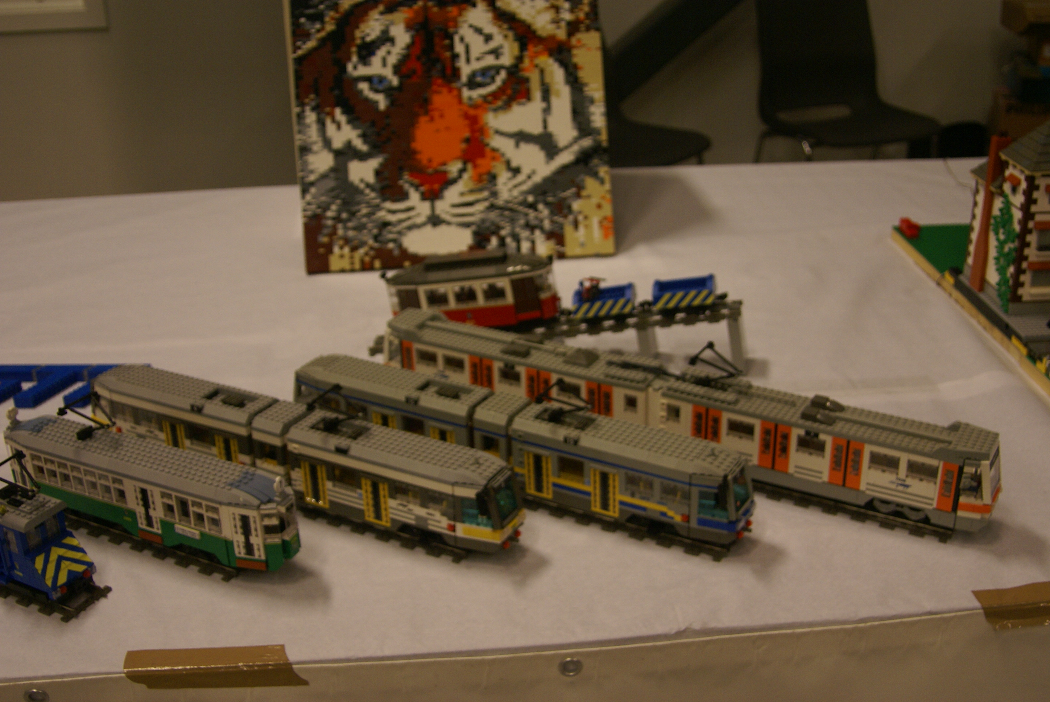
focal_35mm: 42
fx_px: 1226
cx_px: 525
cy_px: 351
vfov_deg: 32.0
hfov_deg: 46.4
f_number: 4
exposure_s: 1/50
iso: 400
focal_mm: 28
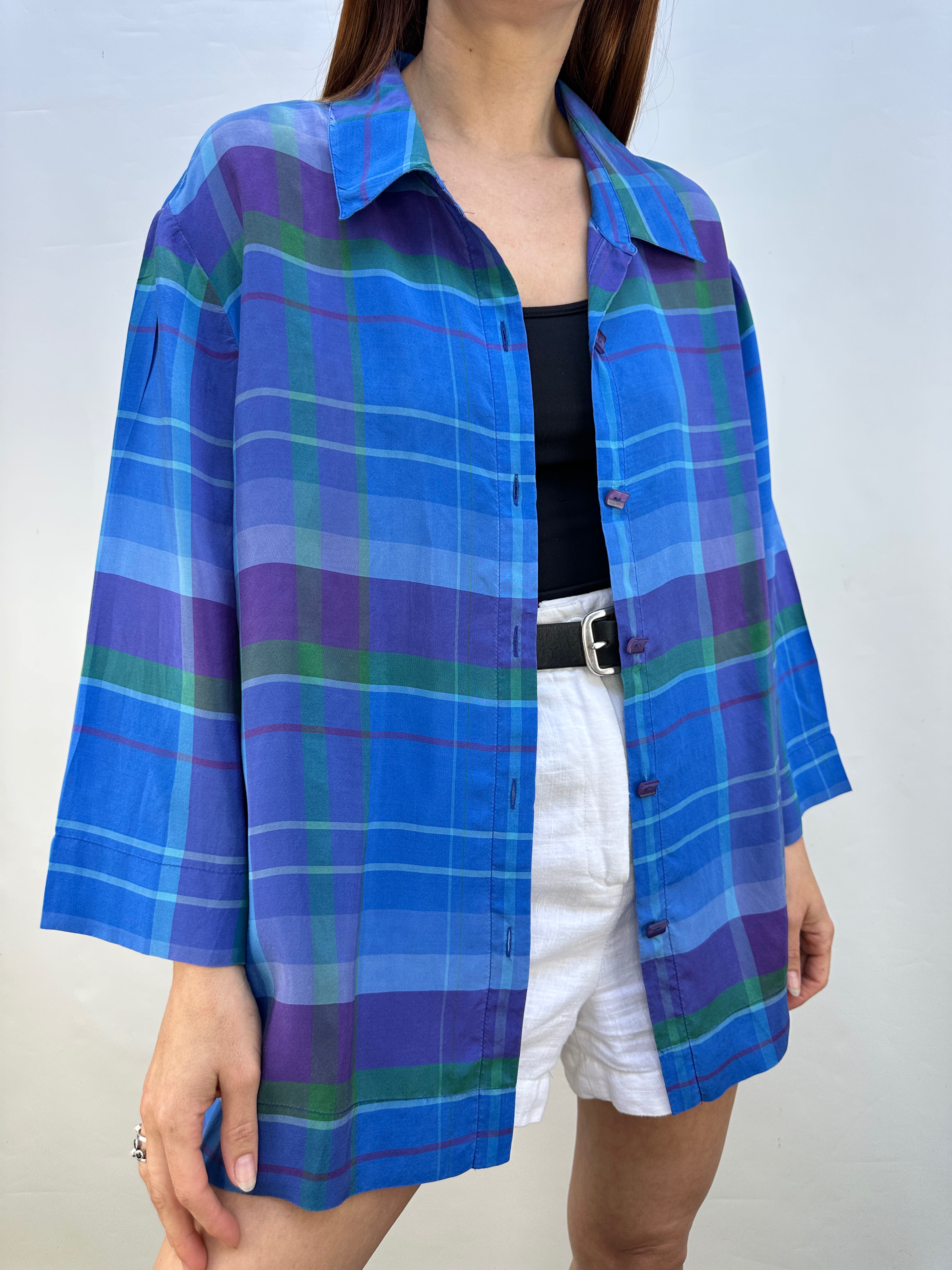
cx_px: 476
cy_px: 635
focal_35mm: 24
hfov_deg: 56.8
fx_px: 880
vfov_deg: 71.6
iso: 80
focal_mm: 6.86
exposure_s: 1/254
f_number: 1.78
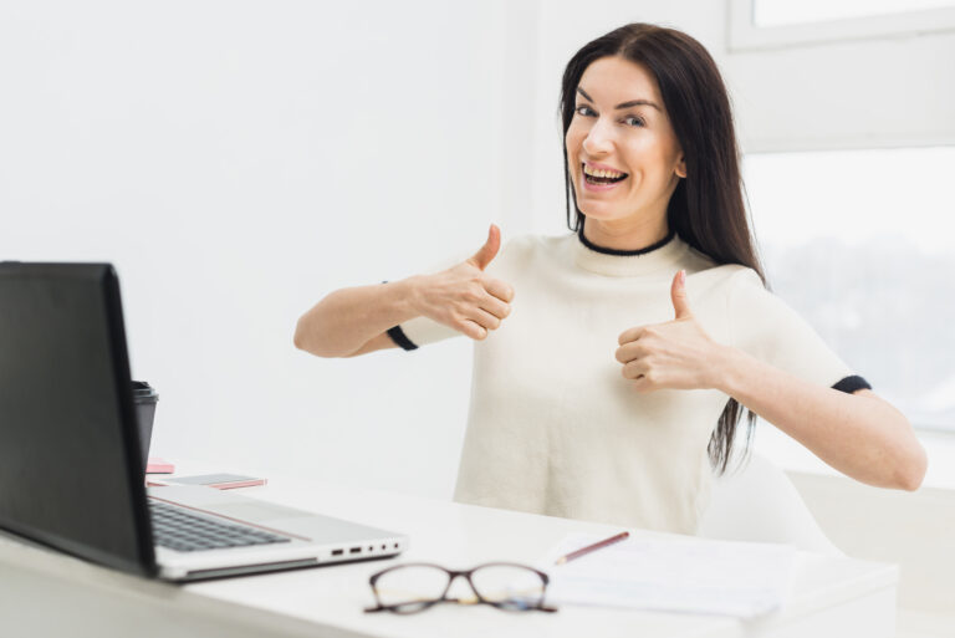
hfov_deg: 39.6
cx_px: 478
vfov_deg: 27.0
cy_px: 319
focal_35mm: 50
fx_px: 1327
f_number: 3.2
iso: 400
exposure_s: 1/160
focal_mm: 50
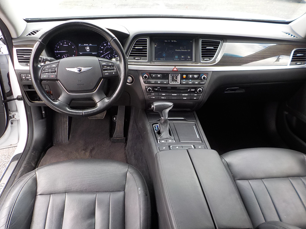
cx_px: 153
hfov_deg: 60.0
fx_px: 265
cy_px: 114
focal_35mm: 30
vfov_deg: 46.8
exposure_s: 1/30
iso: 125
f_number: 3.3
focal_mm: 4.1
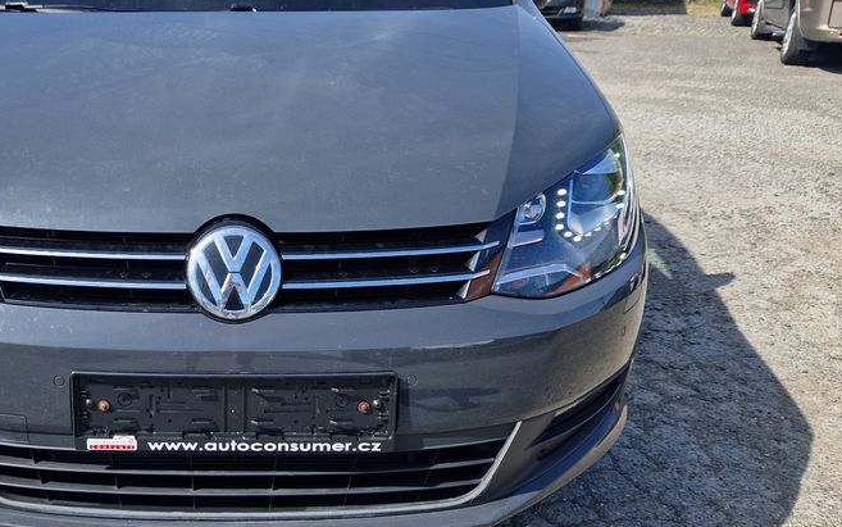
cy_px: 251
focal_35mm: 38
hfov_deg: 49.1
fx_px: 872
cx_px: 194
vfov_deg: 33.6
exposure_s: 1/916
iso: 50
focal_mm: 5.4
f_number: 1.8
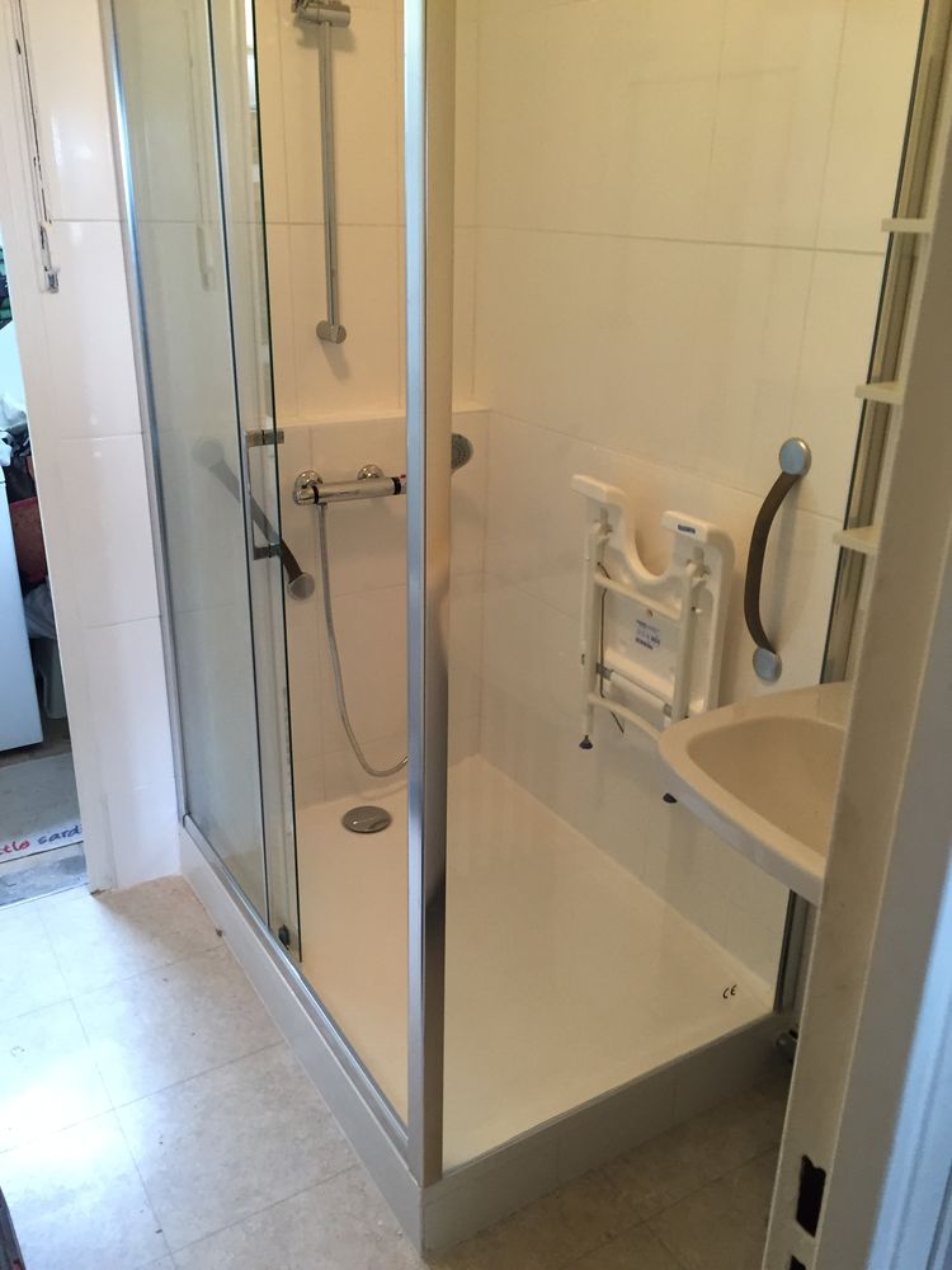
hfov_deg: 48.2
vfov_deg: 61.7
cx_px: 476
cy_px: 635
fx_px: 1063
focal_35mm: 29
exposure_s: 1/33
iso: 125
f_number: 2.2
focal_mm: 4.15
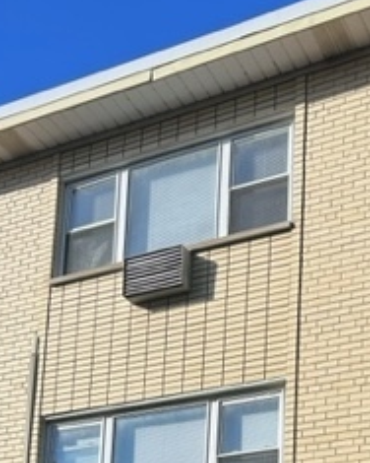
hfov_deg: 22.1
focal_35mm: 69
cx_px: 224
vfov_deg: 23.9
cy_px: 613
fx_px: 944
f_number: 1.5
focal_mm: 5.7
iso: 50
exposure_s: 1/3356
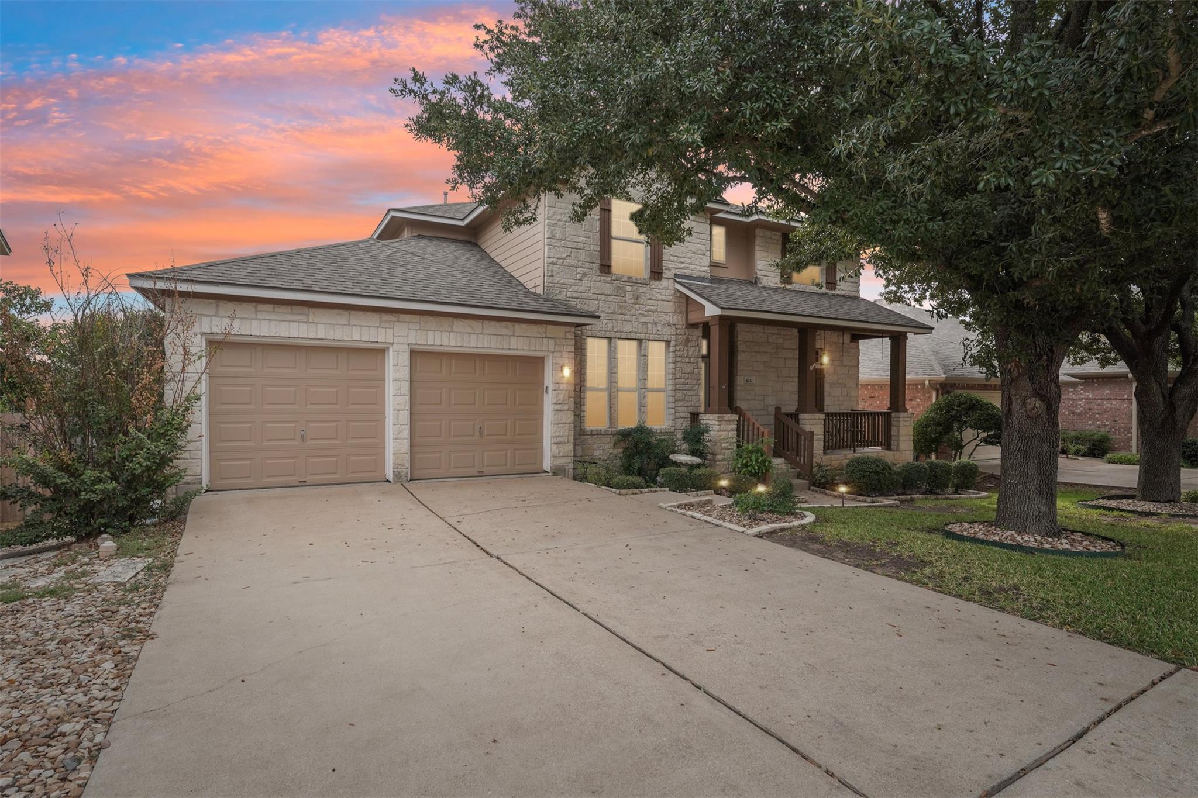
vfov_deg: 68.0
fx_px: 592
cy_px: 399
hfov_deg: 90.6
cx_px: 599
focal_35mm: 18
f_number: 8
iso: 400
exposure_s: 1/160
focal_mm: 17.8
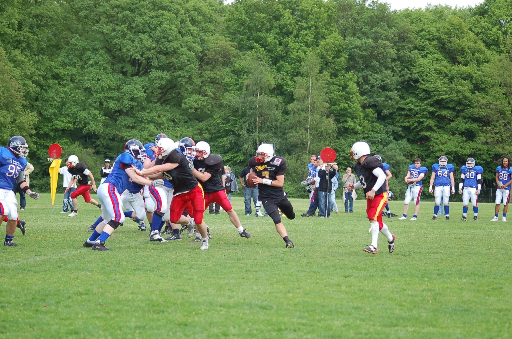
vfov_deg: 11.1
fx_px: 1746
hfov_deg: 16.7
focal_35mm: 123
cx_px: 256
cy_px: 170
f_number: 4
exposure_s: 1/800
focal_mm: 82
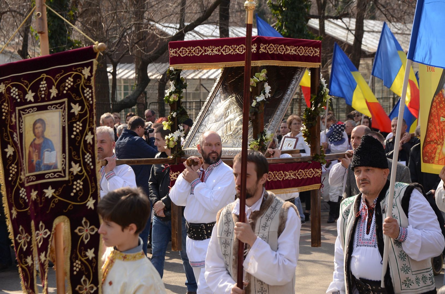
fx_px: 1295
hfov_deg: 19.5
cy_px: 147
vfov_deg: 13.0
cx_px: 222
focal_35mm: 105
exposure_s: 1/500
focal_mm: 70
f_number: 5
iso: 250
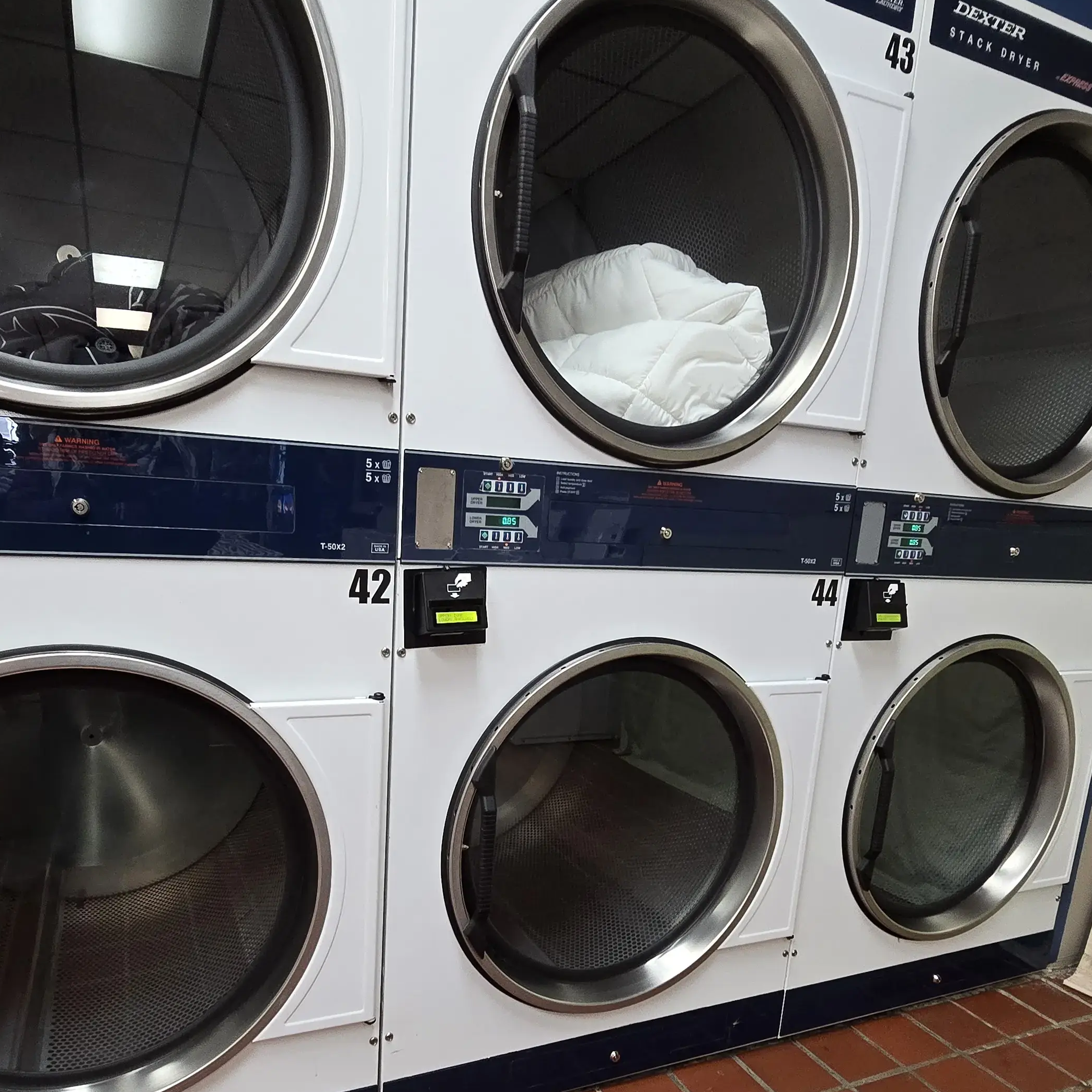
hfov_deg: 69.4
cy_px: 687
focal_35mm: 22
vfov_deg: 68.5
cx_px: 489
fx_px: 785
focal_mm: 2.2
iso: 320
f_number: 2.2
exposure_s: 1/60
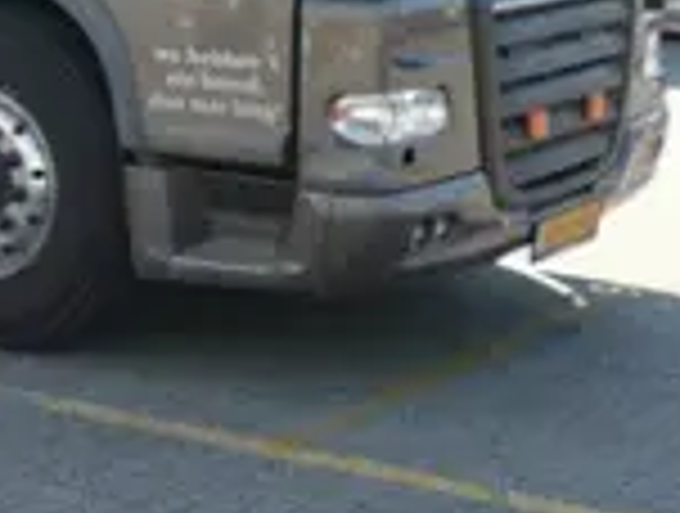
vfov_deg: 12.8
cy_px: -207
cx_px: -248
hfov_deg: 16.5
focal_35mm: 111
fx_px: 2186
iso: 100
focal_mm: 5.8
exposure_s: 1/320
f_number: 2.8
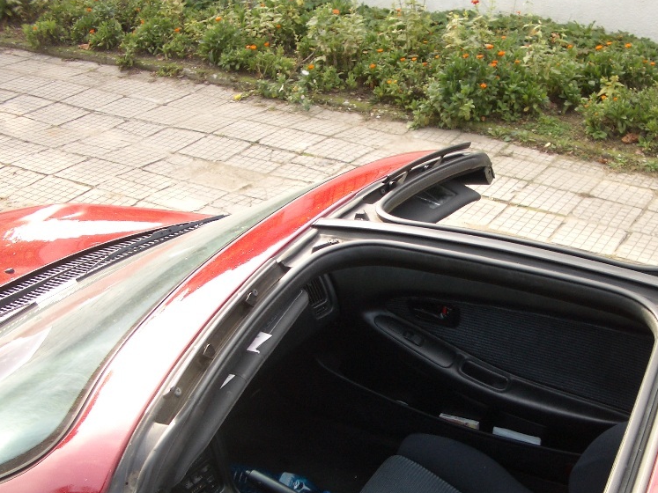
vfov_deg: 30.1
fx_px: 912
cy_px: 327
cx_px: 422
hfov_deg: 39.3
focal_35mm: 48
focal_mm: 5.8
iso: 50
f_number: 2.6
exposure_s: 1/160
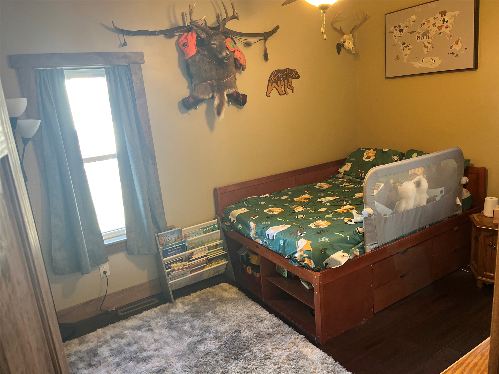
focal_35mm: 26
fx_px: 375
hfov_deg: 67.3
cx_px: 250
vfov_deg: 53.1
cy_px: 187
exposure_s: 1/60
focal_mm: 5.1
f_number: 1.6
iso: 320
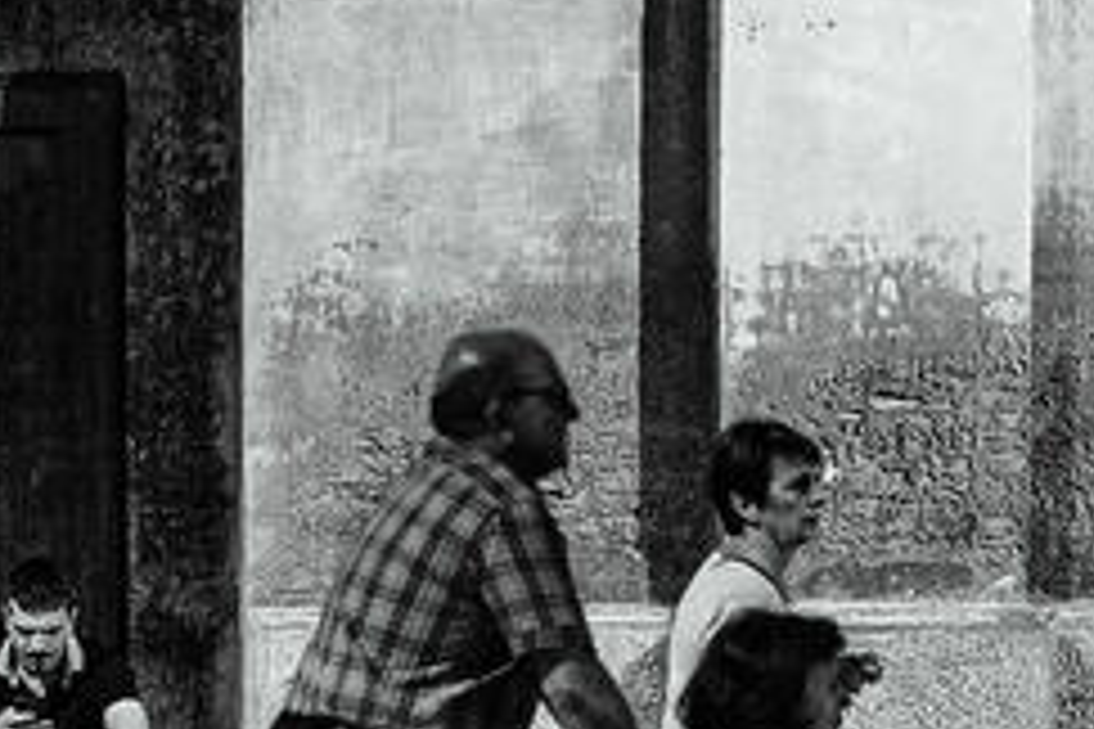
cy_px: 576
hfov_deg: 15.6
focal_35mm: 131
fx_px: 3981
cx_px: 423
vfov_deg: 10.4
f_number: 1.4
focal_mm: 35
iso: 5000
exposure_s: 1/250
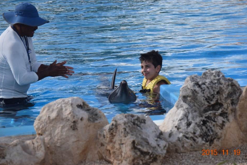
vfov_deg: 7.0
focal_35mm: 195
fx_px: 1338
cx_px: 132
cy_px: 76
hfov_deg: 10.5
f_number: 6.3
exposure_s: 1/1600
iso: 400
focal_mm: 120
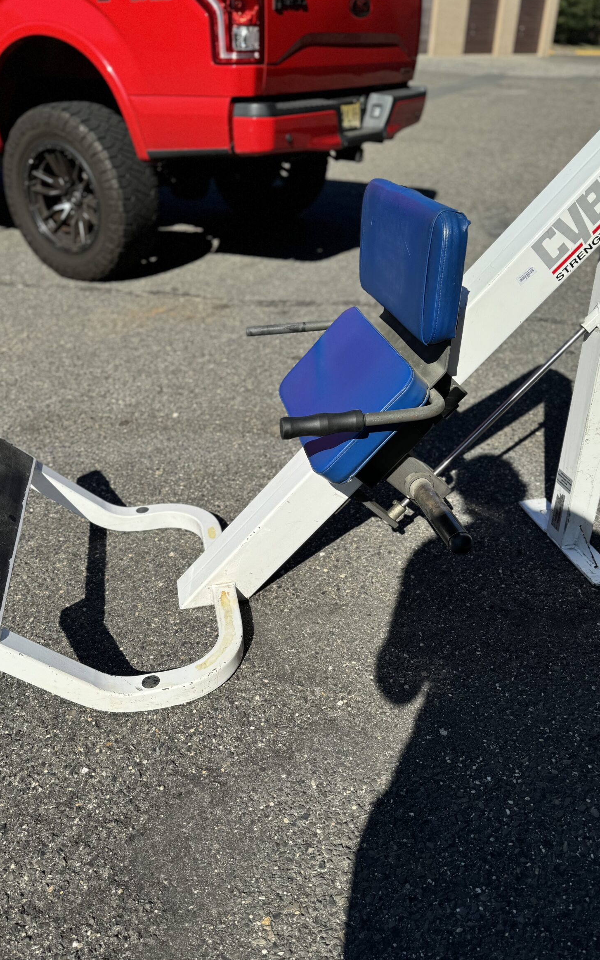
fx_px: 732
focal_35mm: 28
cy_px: 510
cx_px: 289
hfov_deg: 44.5
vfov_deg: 66.4
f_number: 1.78
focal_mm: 6.76
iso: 80
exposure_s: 1/4049
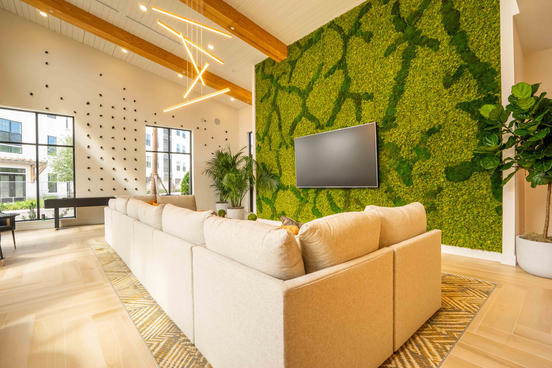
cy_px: 184
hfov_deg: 96.7
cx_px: 276
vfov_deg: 73.7
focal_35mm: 16
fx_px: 245
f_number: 11
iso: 400
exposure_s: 1/125
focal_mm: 16
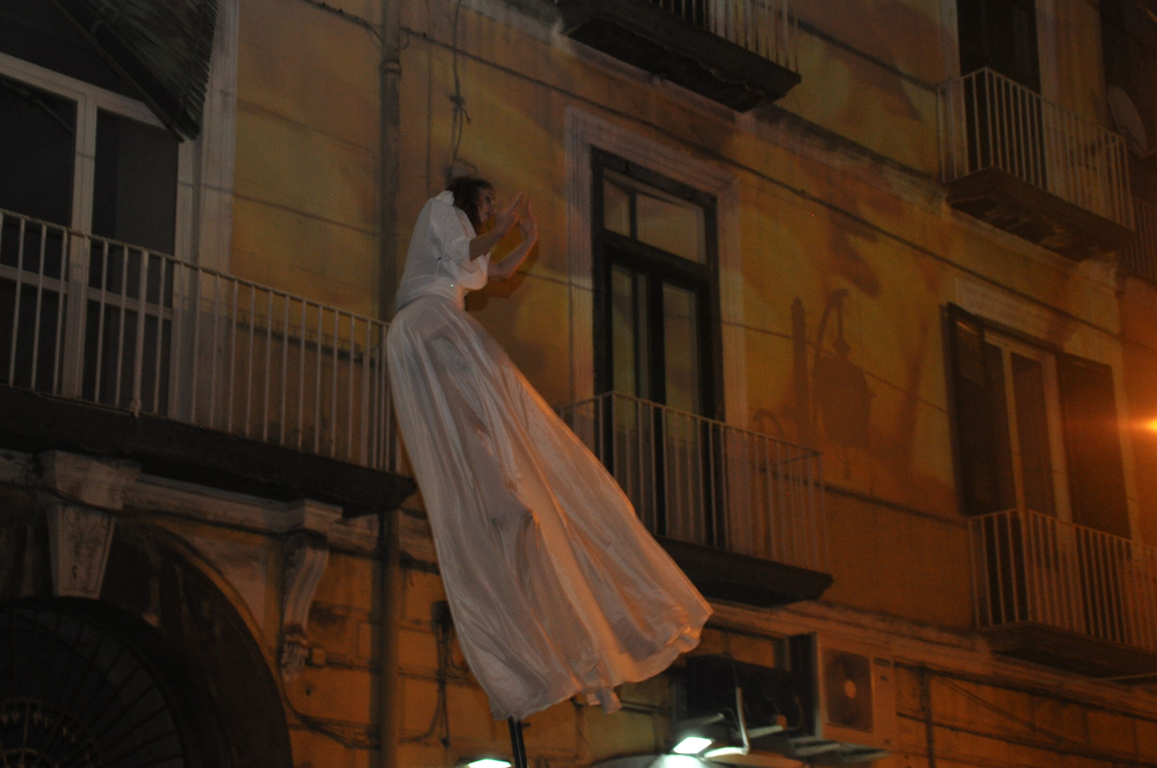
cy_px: 384
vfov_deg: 21.5
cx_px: 578
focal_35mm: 63
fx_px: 2022
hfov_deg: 31.9
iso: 800
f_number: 4.8
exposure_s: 1/60
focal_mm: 42
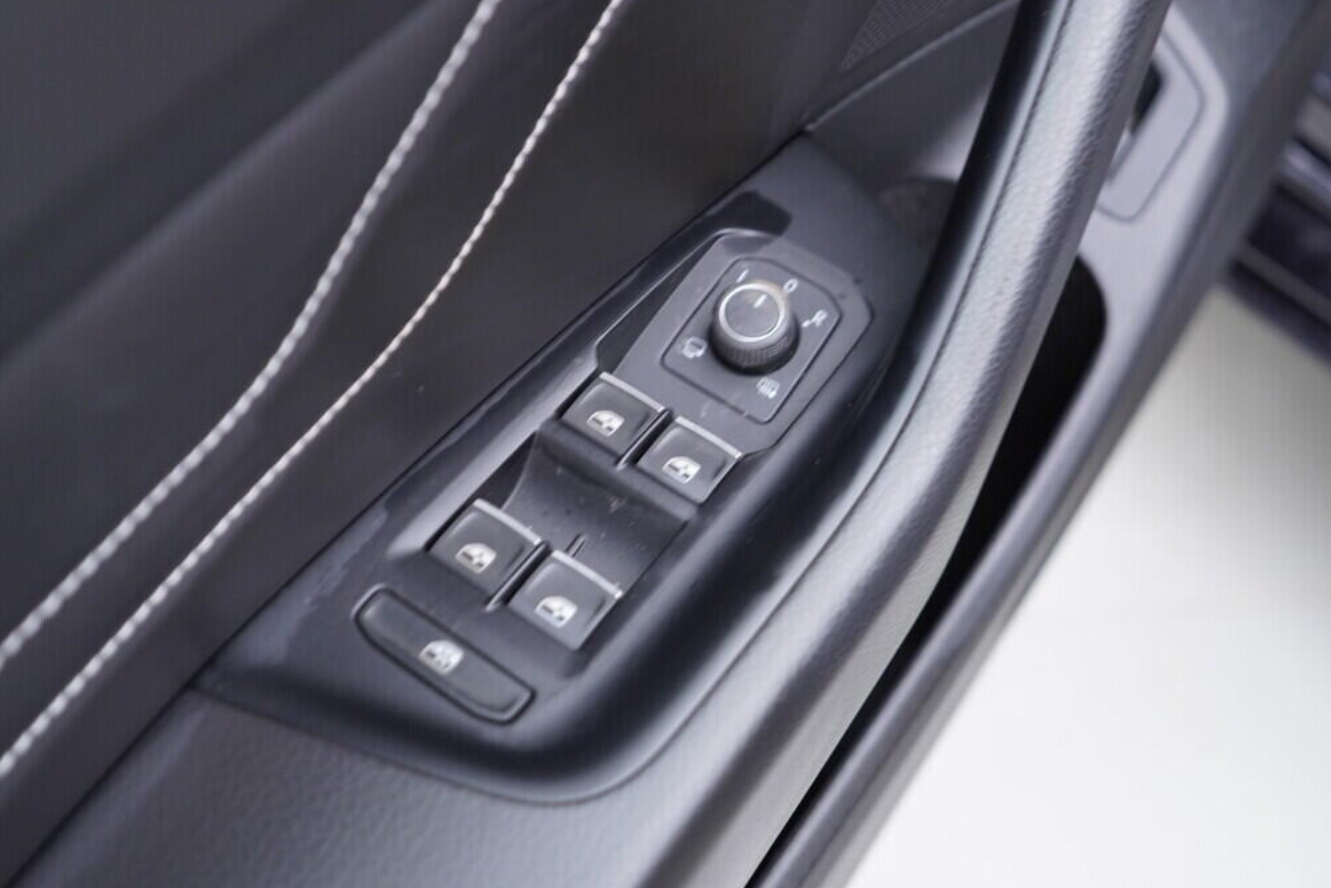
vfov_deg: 35.9
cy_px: 450
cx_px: 682
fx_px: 1368
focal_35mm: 37
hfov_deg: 51.9
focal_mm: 24
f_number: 2.8
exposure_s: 1/40
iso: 320
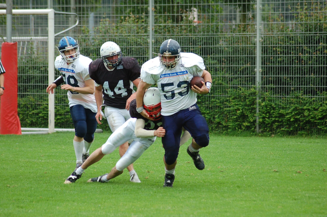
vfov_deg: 6.1
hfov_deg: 9.2
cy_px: 108
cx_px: 164
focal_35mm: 225
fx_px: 2040
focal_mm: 150
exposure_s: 1/800
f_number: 4.5
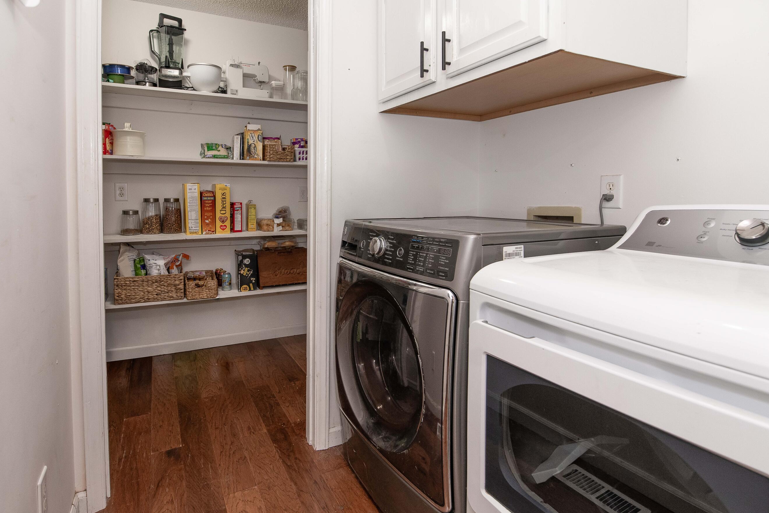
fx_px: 363
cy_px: 276
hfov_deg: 93.2
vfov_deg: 70.3
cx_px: 371
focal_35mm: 17
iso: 800
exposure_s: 1/60
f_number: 4
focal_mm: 15
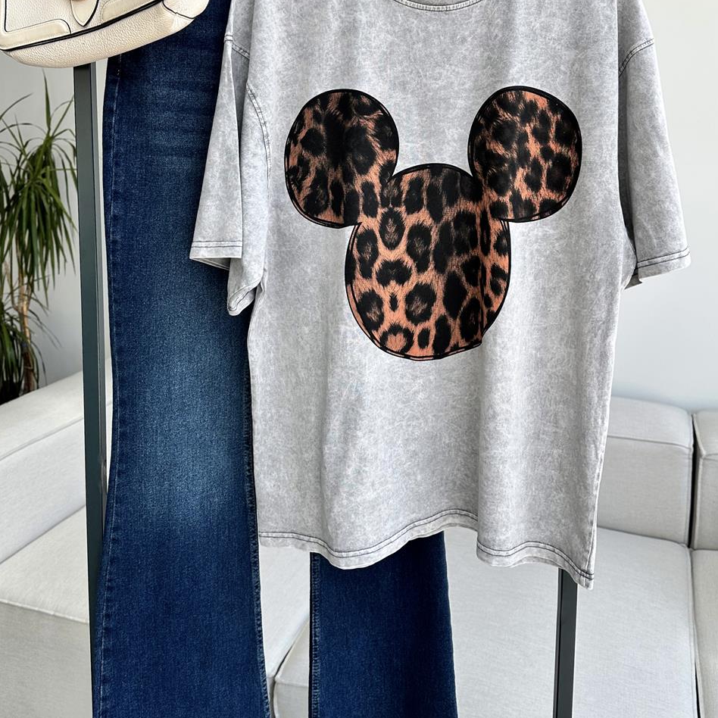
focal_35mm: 29
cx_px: 362
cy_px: 341
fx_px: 681
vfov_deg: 55.6
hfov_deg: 55.6
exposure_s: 1/594
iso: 80
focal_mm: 6.86
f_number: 1.78
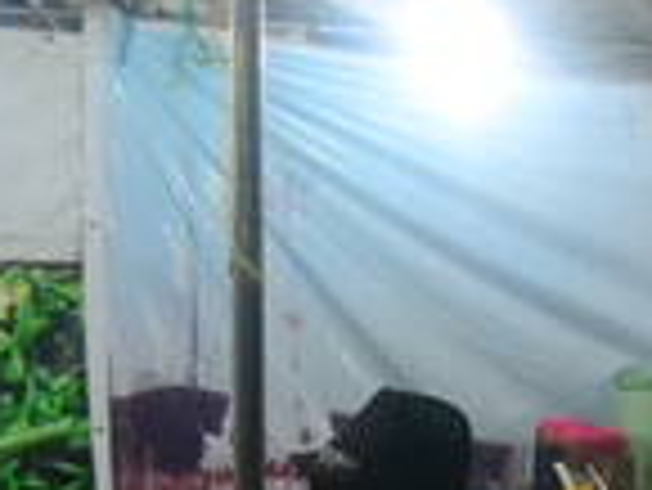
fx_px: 2884
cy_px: 632
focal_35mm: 153
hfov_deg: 11.9
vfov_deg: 9.5
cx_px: 1169
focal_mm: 24
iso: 3200
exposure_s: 1/200
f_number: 5
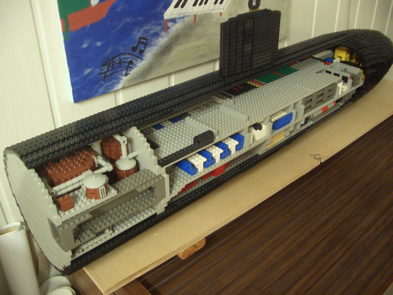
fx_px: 397
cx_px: 196
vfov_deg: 40.7
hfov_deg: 52.6
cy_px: 148
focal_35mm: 35
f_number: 2.6
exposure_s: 1/10
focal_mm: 5.8
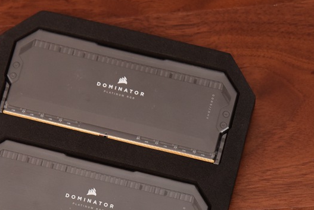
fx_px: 2033
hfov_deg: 8.8
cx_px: 96
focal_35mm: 233
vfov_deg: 5.9
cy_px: 160
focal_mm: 120
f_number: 5.6
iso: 1600
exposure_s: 1/60
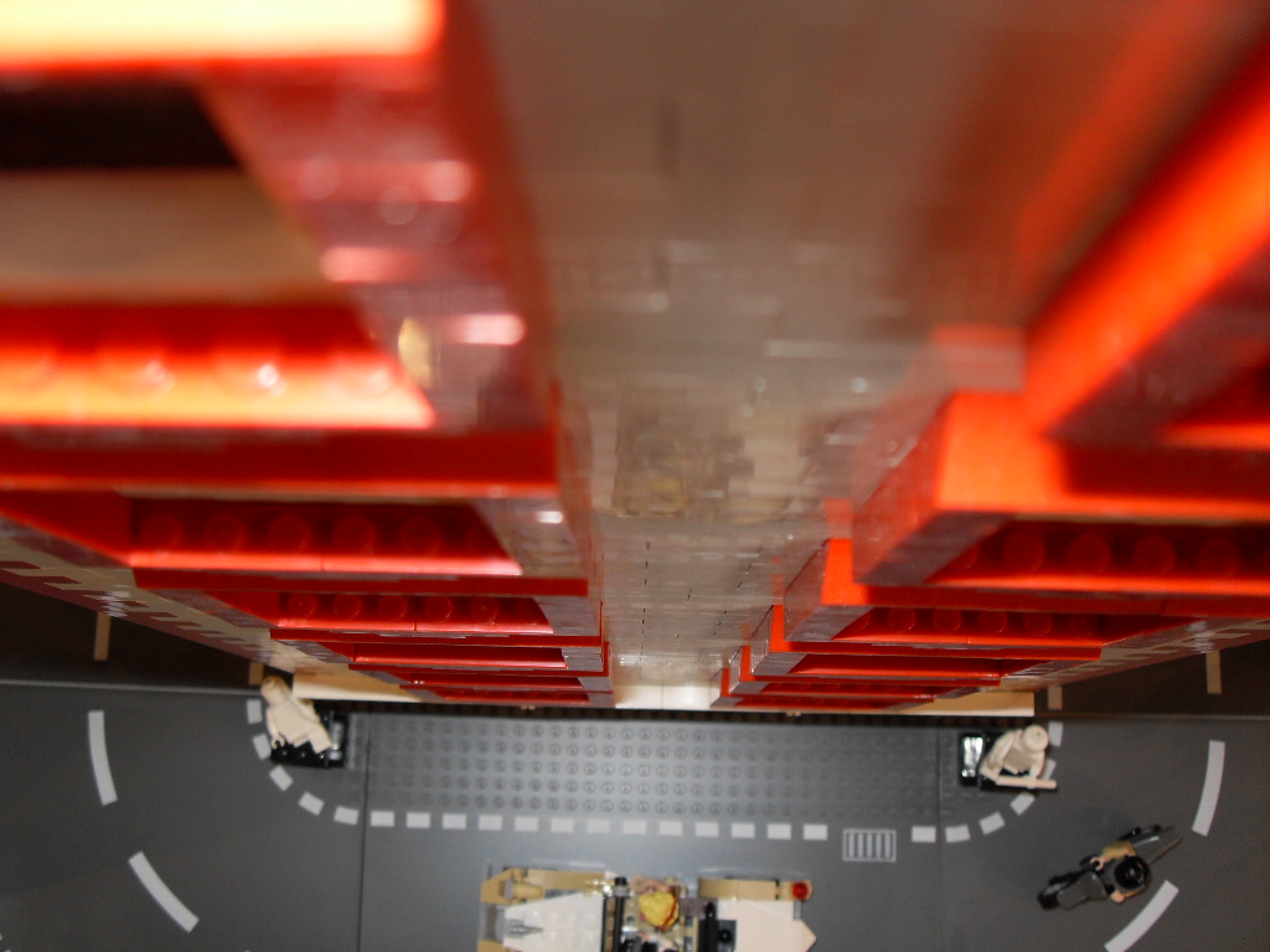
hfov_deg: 50.1
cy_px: 476
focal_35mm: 37
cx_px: 635
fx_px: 1357
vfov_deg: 38.7
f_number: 2.8
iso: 100
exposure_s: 1/45
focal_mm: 6.3
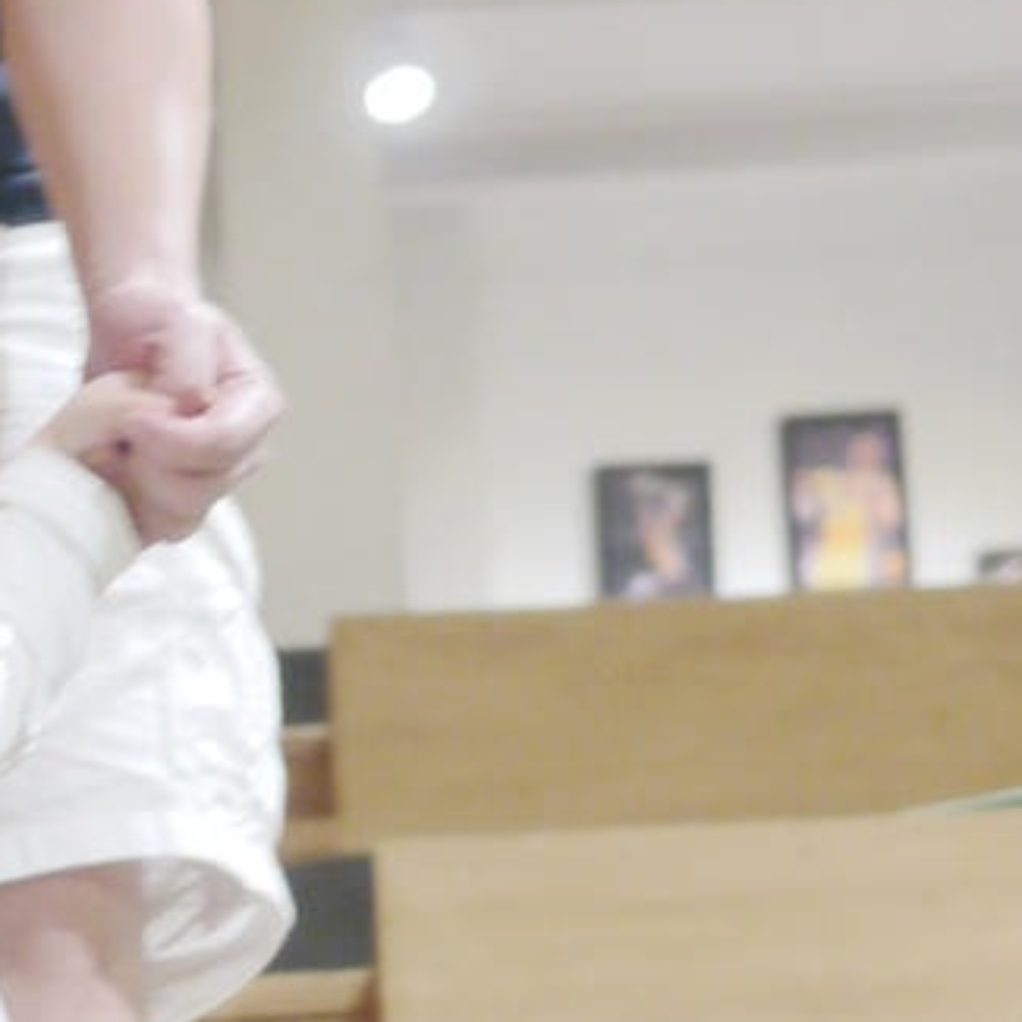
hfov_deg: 9.9
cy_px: 1214
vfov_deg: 9.9
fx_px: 5812
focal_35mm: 174
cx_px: -236
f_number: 1.7
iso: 400
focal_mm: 20
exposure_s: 1/40
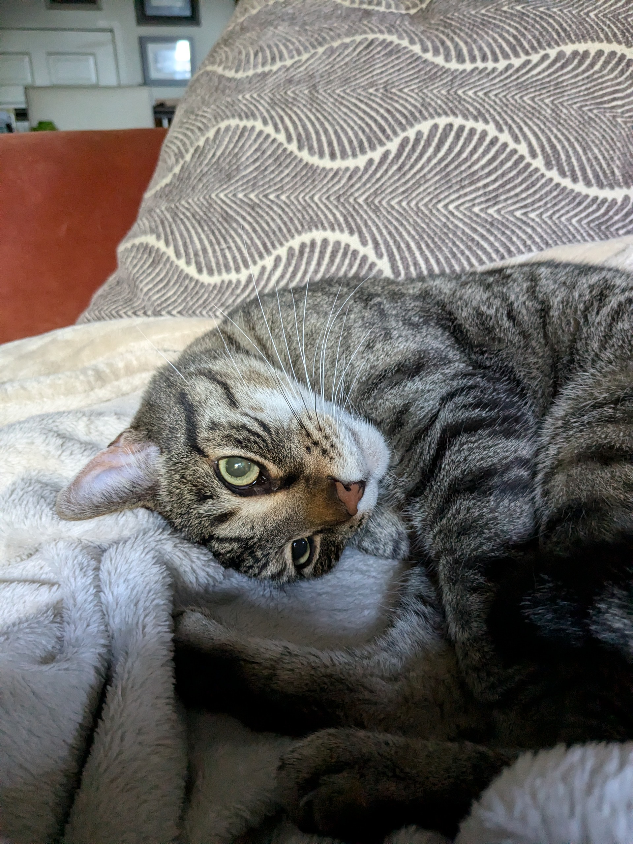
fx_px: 658
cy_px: 422
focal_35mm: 27
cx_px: 316
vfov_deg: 65.3
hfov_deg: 51.4
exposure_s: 1/40
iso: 742
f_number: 1.73
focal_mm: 4.38
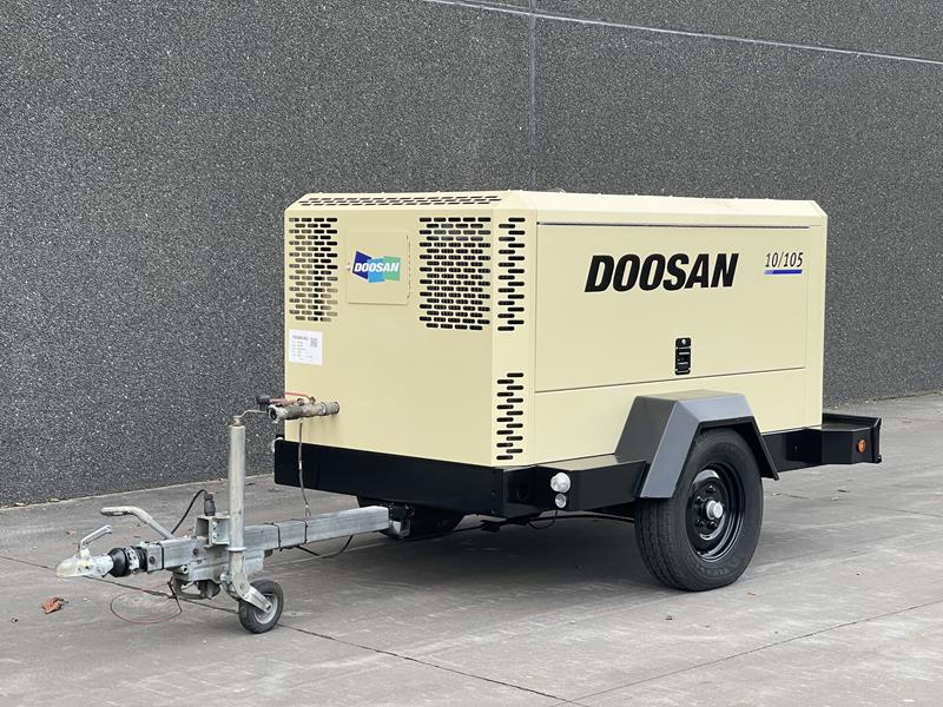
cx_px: 472
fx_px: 1743
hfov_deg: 30.3
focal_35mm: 64
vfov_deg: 22.9
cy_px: 354
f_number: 2.2
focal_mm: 7.5
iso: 80
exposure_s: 1/99
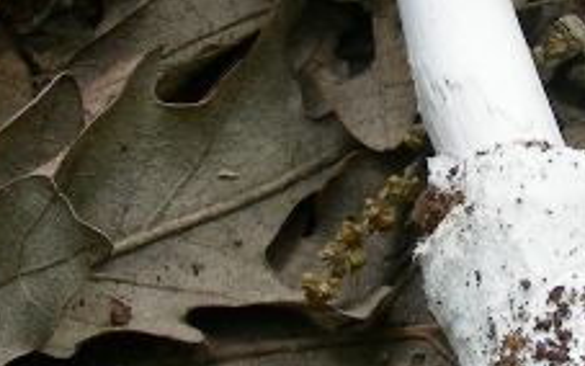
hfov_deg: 14.5
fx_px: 2264
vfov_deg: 9.2
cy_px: 28
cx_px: 549
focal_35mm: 142
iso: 50
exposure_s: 1/43.7
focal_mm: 6.3
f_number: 3.5
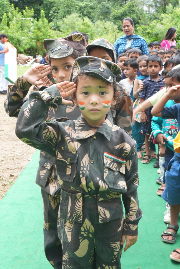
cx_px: 90
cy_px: 134
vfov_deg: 42.3
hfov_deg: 29.0
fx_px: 349
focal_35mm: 46
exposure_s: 1/50
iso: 640
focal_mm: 31
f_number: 14
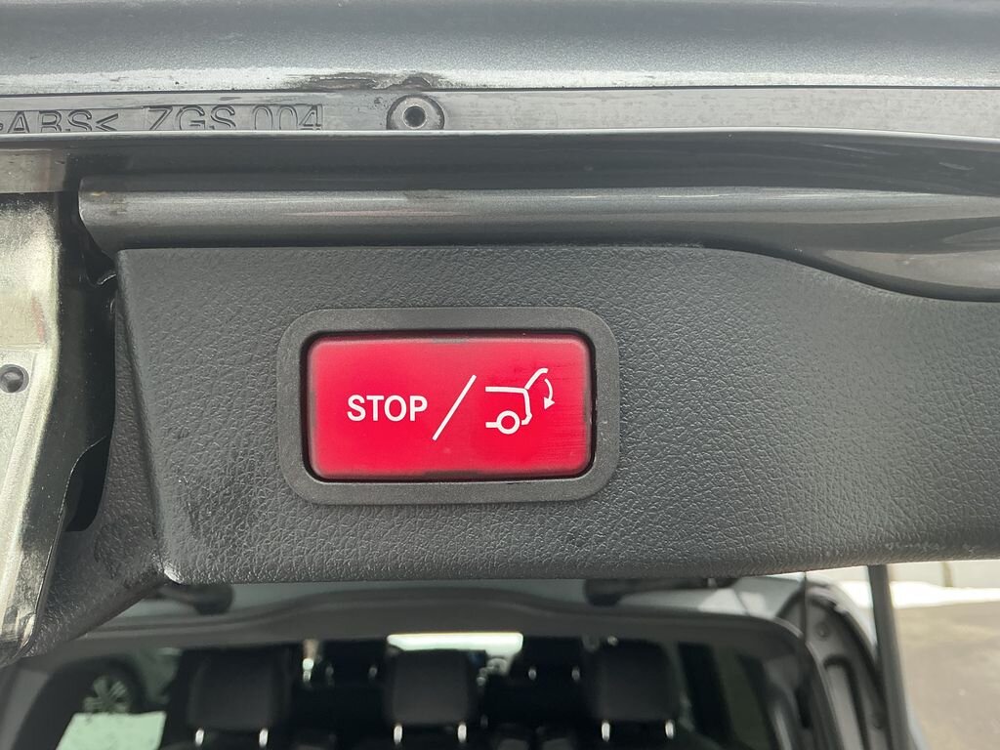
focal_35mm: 29
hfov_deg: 61.7
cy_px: 375
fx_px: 838
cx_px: 500
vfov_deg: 48.2
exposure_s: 1/60
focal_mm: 3
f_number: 1.8
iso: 50
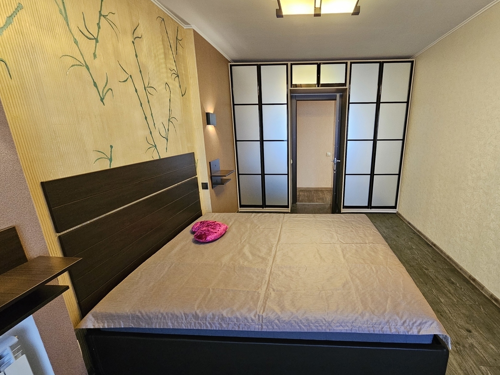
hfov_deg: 93.8
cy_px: 211
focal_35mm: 16
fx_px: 231
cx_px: 288
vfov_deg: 77.8
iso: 500
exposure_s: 1/33.3
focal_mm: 2.2
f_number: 2.2
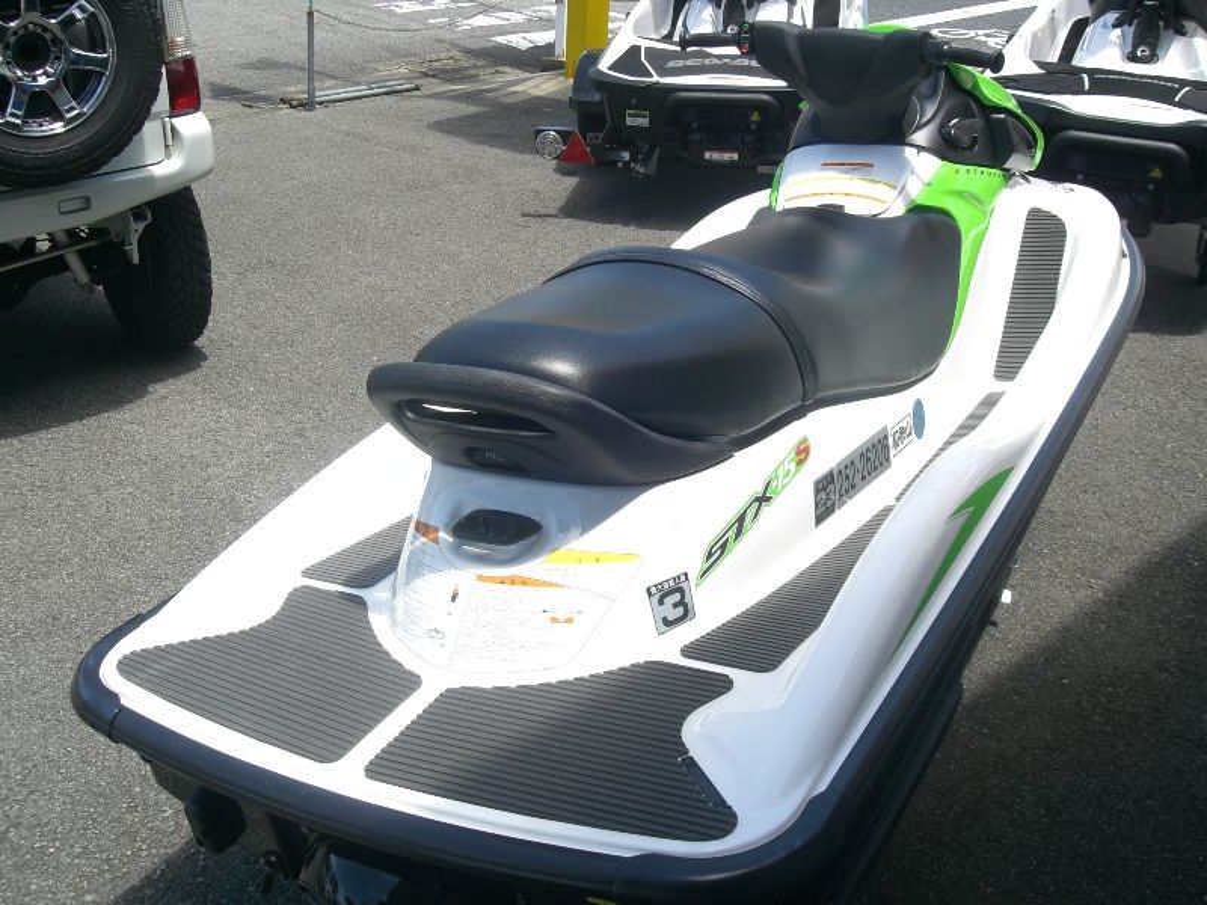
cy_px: 452
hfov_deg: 49.0
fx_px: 1325
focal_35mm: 38
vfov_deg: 37.7
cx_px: 604
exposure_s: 1/250
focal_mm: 6.3
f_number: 4.4
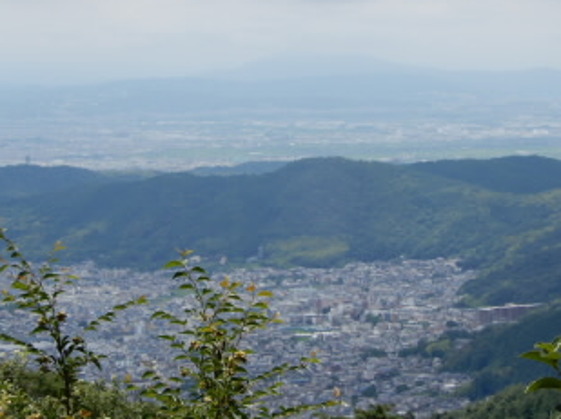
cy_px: 189
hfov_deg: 11.3
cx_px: 330
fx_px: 2833
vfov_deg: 8.5
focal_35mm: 175
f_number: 5
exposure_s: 1/500
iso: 80
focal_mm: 24.1
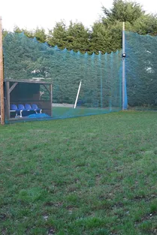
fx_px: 301
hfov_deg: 27.8
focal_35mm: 46
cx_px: 150
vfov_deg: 42.7
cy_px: 115
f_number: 4
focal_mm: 24
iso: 320
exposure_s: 1/160
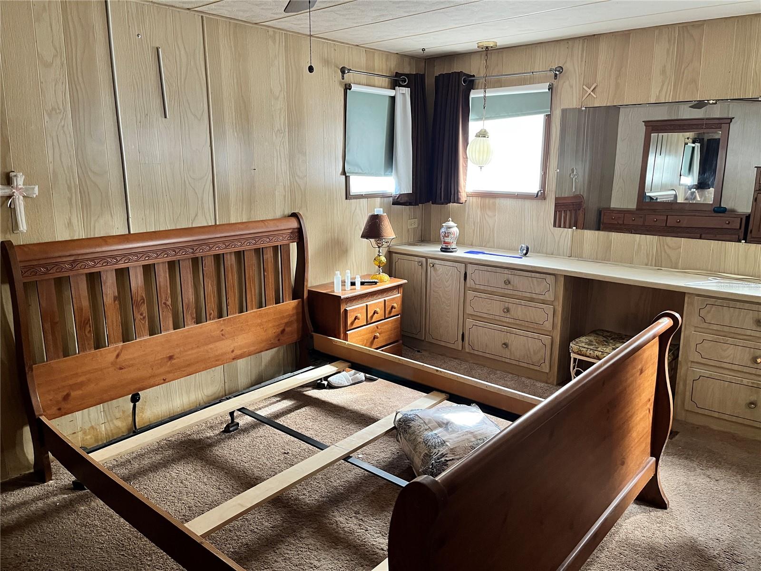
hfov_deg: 67.3
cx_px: 380
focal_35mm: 26
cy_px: 286
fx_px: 572
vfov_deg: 53.1
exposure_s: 1/60
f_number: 1.6
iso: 320
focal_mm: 5.1
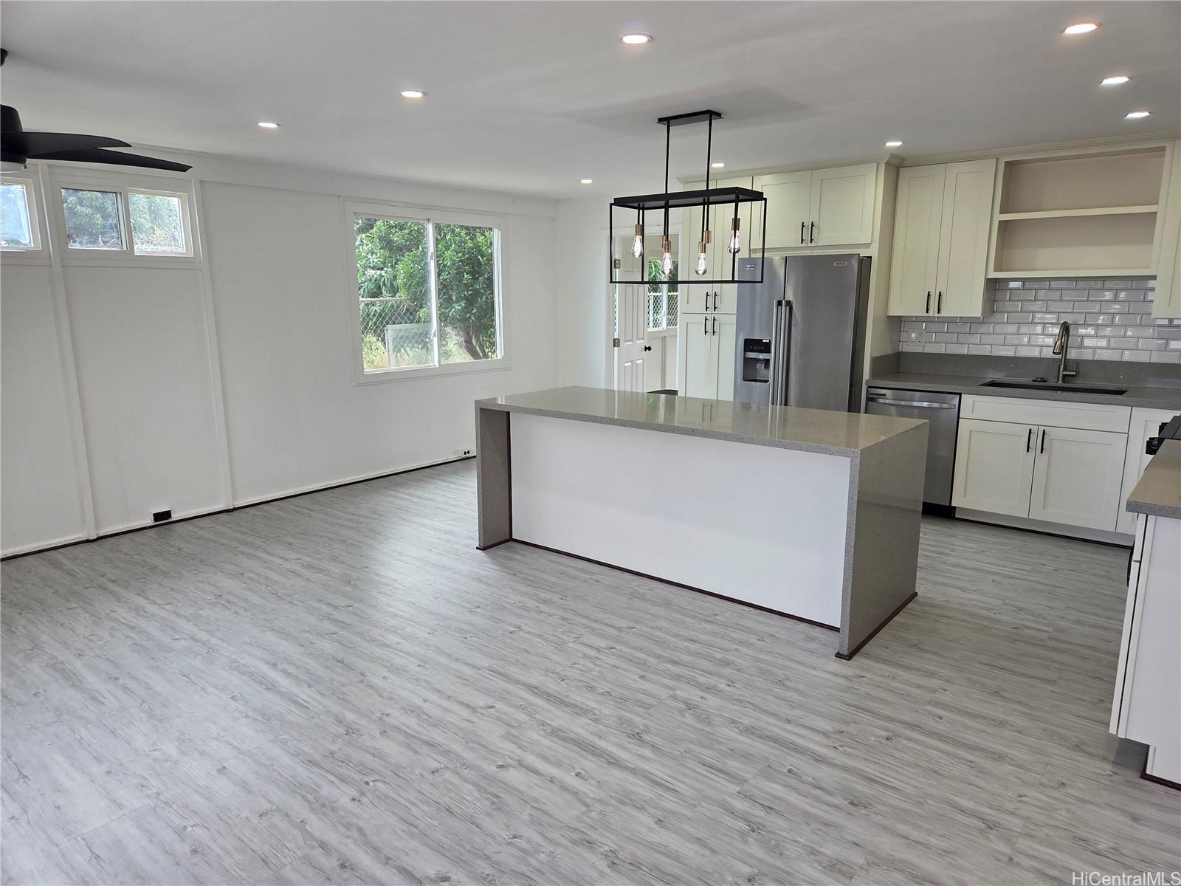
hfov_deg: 73.9
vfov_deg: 58.9
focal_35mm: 23
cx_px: 590
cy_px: 443
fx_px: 785
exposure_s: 1/120
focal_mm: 5.4
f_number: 1.8
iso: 80
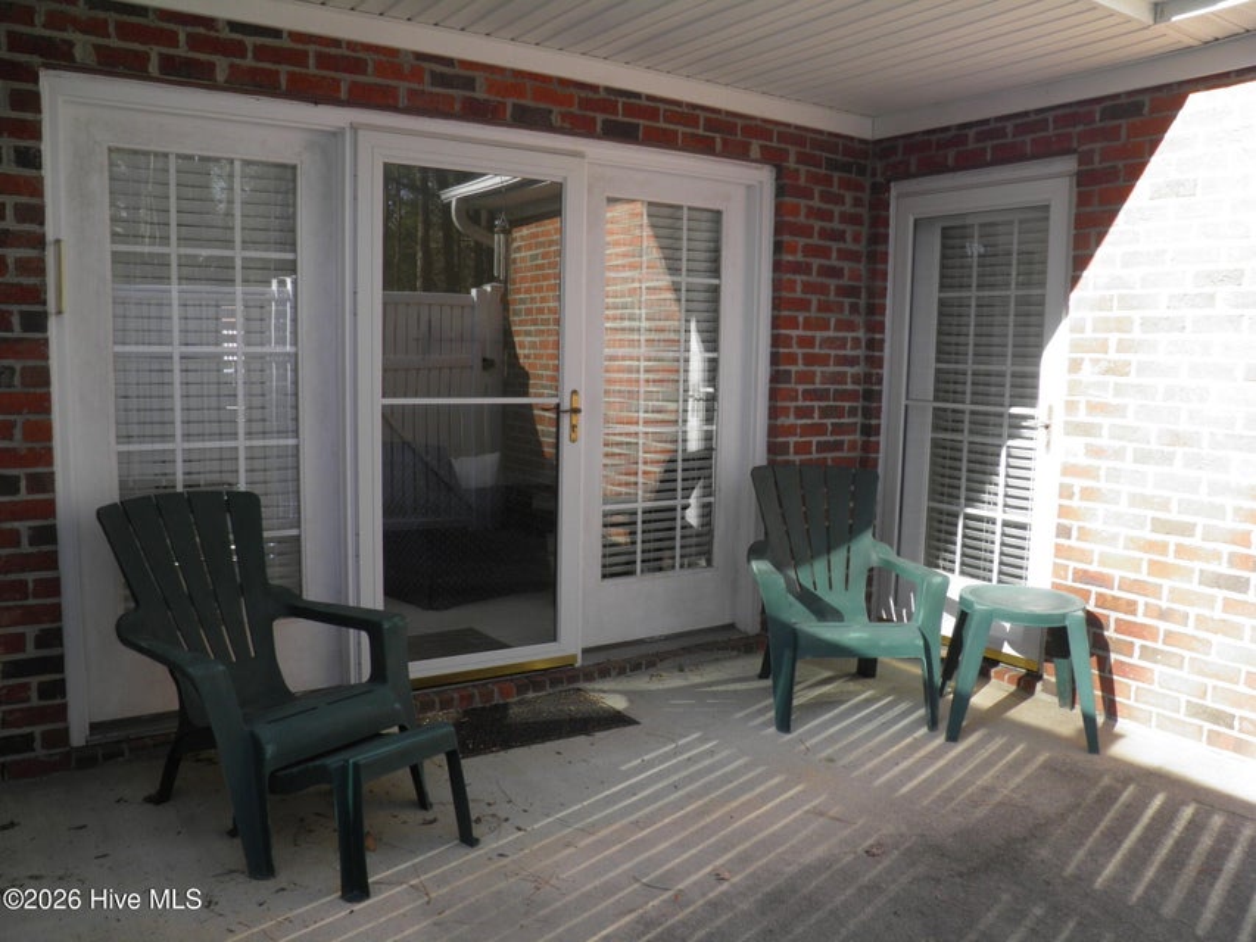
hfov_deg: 63.4
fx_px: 1016
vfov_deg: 49.8
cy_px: 471
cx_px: 628
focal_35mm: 28
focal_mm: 4.9
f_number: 5
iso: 50
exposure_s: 1/50
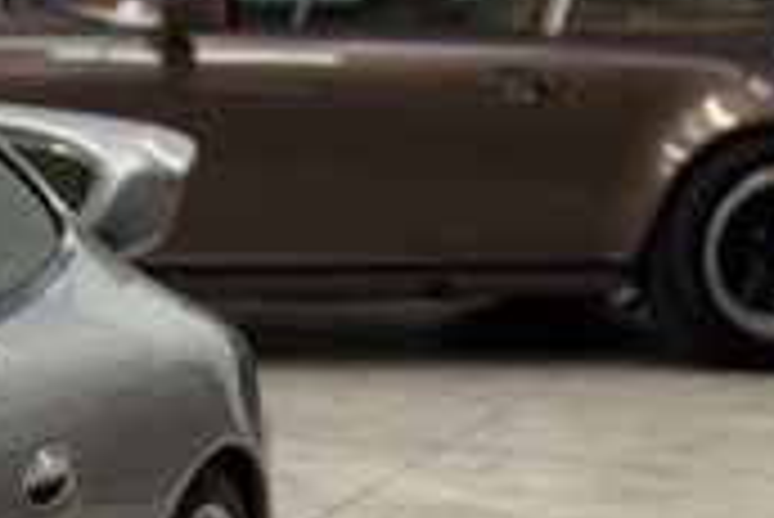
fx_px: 4798
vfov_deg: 6.1
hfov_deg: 8.6
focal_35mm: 223
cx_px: -891
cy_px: 613
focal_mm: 6.76
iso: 125
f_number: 1.78
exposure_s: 1/100
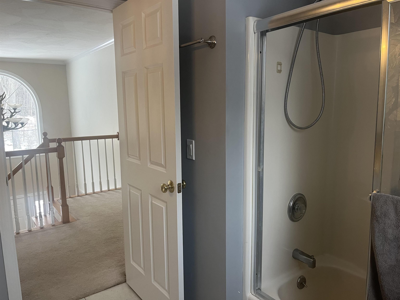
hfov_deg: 67.3
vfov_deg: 53.1
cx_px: 200
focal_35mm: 26
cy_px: 150
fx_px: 300
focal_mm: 5.1
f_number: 1.6
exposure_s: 1/77
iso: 125
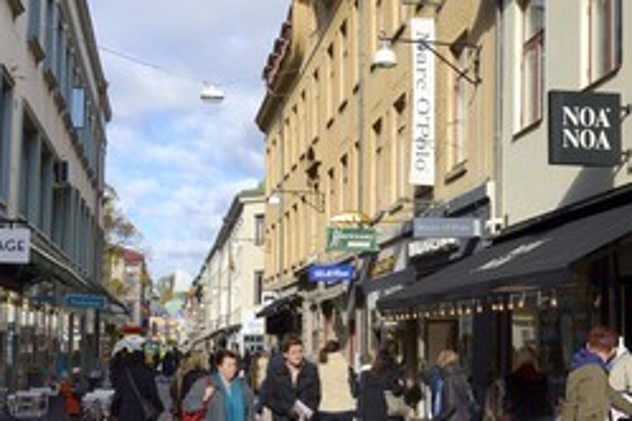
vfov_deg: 25.0
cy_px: 271
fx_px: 948
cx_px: 369
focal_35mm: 54
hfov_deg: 36.8
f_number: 14
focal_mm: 32
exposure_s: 1/250
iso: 400
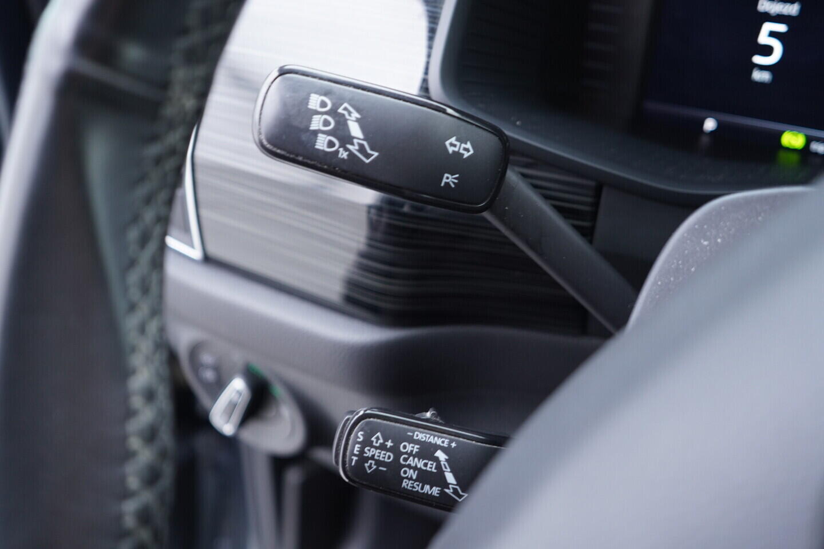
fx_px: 824
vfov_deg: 36.9
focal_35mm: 36
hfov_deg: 53.1
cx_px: 412
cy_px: 274
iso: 500
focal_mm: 24
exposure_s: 1/40
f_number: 2.8
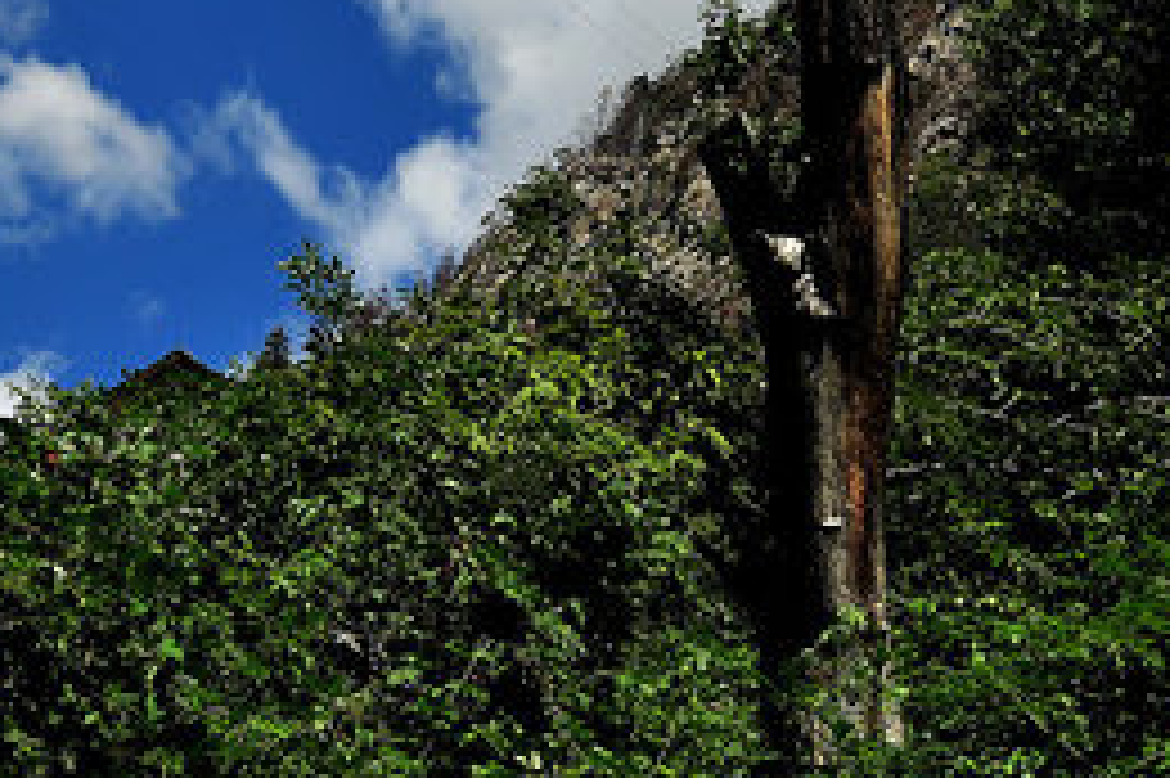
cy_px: 27
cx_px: 392
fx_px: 3378
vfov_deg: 13.0
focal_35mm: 104
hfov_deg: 19.6
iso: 200
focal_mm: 45
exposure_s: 1/400
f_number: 11
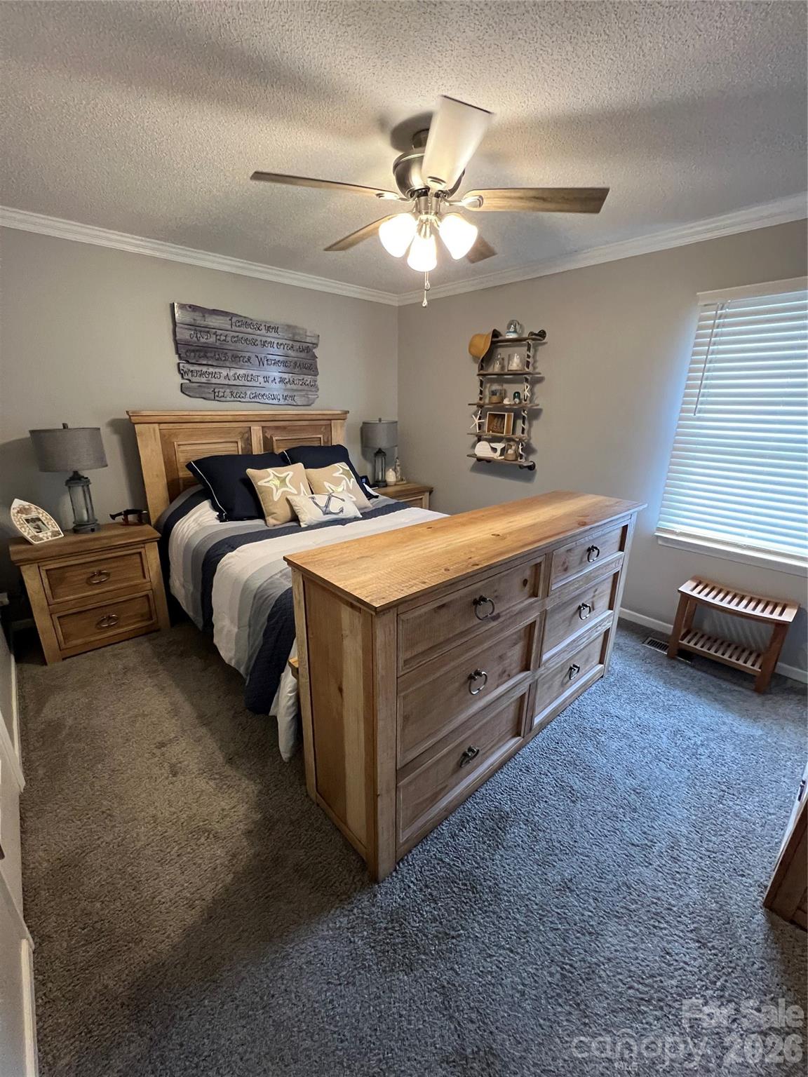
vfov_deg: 106.2
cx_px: 404
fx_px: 405
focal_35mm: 13
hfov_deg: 89.9
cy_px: 538
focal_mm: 1.57
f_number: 1.8
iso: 500
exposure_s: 1/60
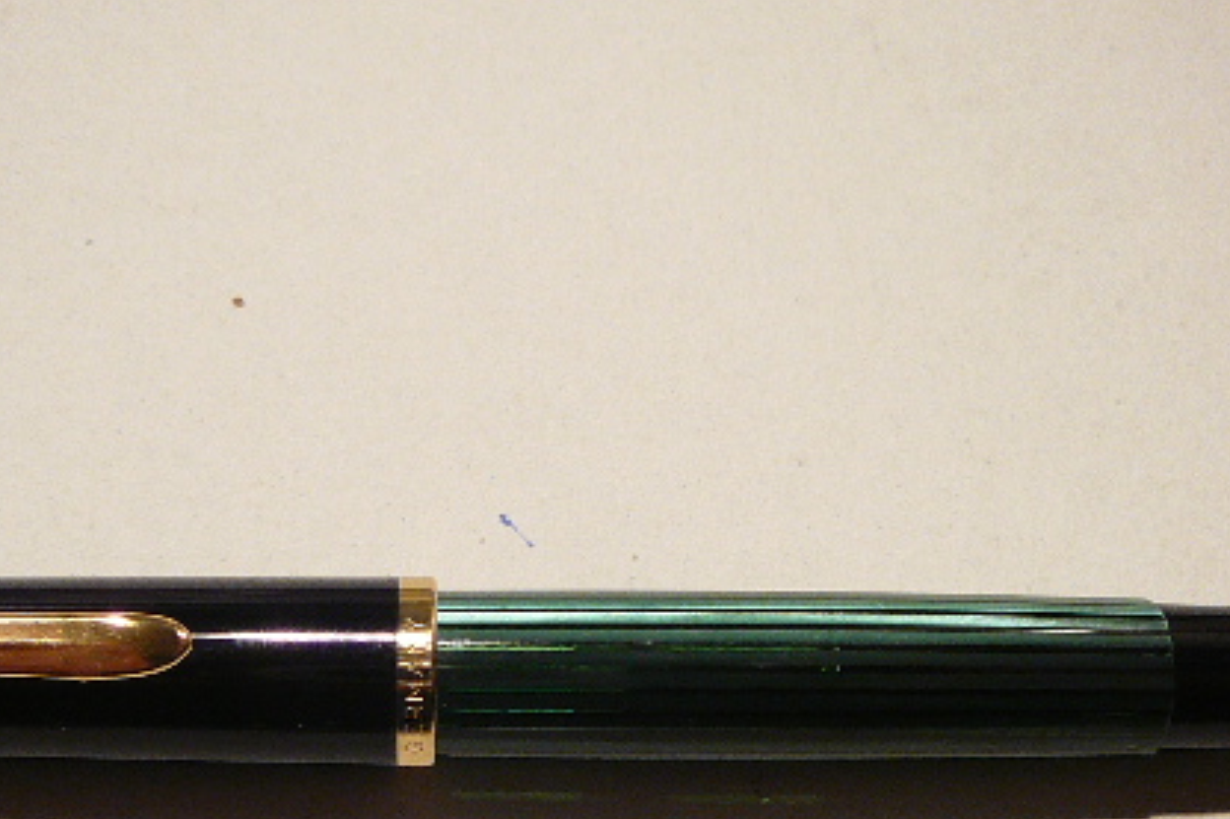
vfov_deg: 23.8
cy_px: 659
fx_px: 1912
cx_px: 479
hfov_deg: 35.5
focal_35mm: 56
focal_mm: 5.2
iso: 200
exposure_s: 1/8
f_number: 2.8
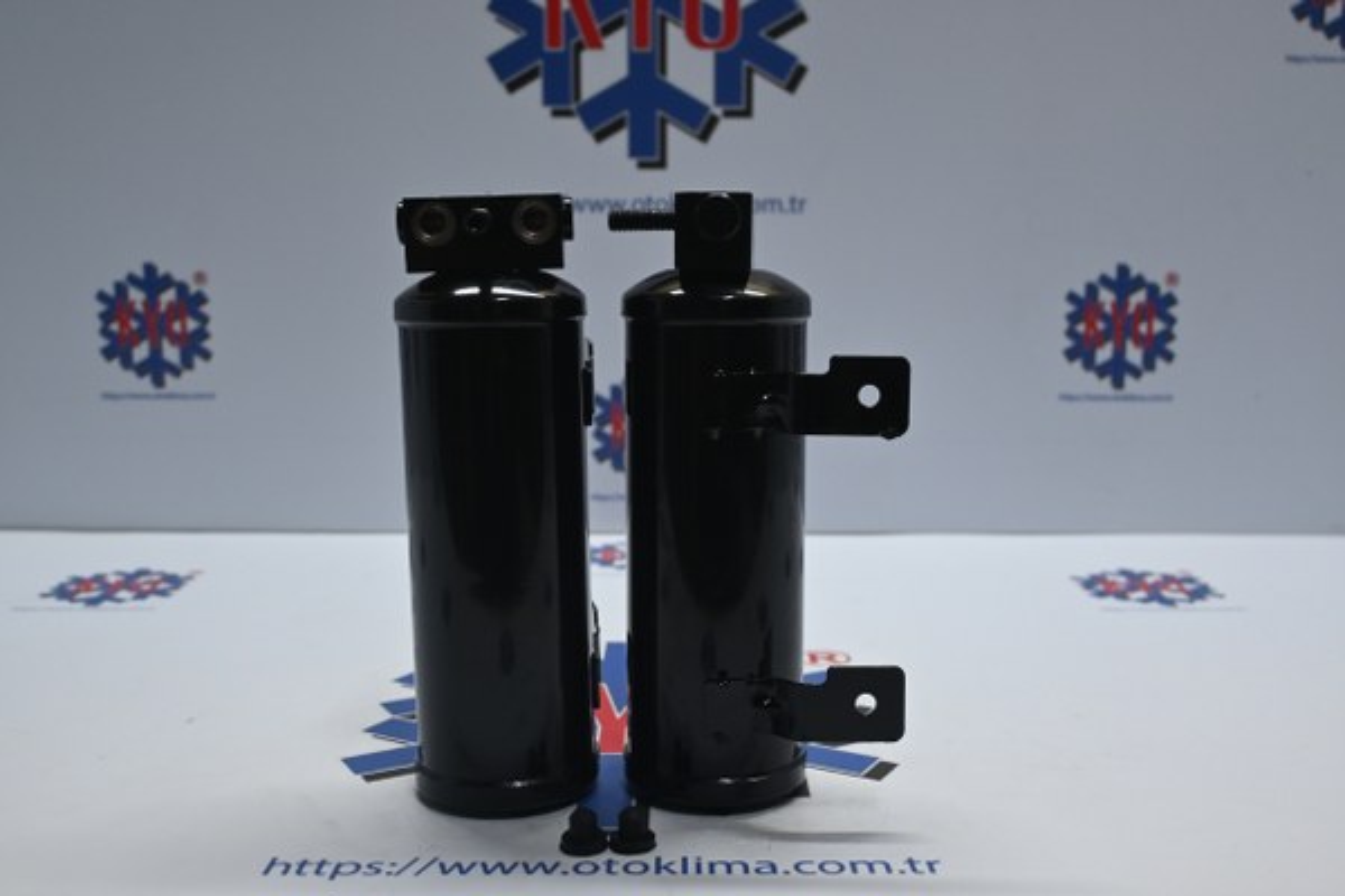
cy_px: 448
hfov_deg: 52.2
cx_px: 672
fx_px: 1373
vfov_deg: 36.2
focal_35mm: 37
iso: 800
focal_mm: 24.5
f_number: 4.2
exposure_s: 1/125
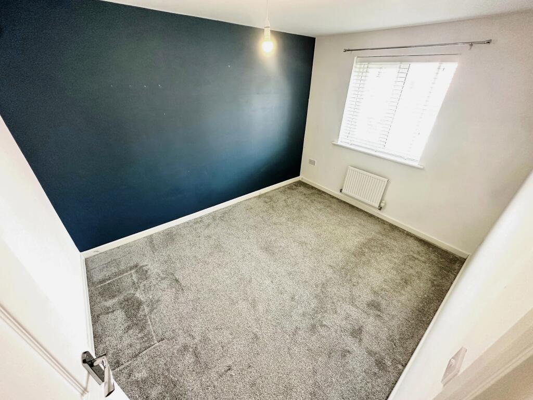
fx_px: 216
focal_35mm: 14
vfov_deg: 85.7
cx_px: 266
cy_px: 200
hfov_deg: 102.1
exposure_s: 1/99
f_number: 2.2
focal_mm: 2.22
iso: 200
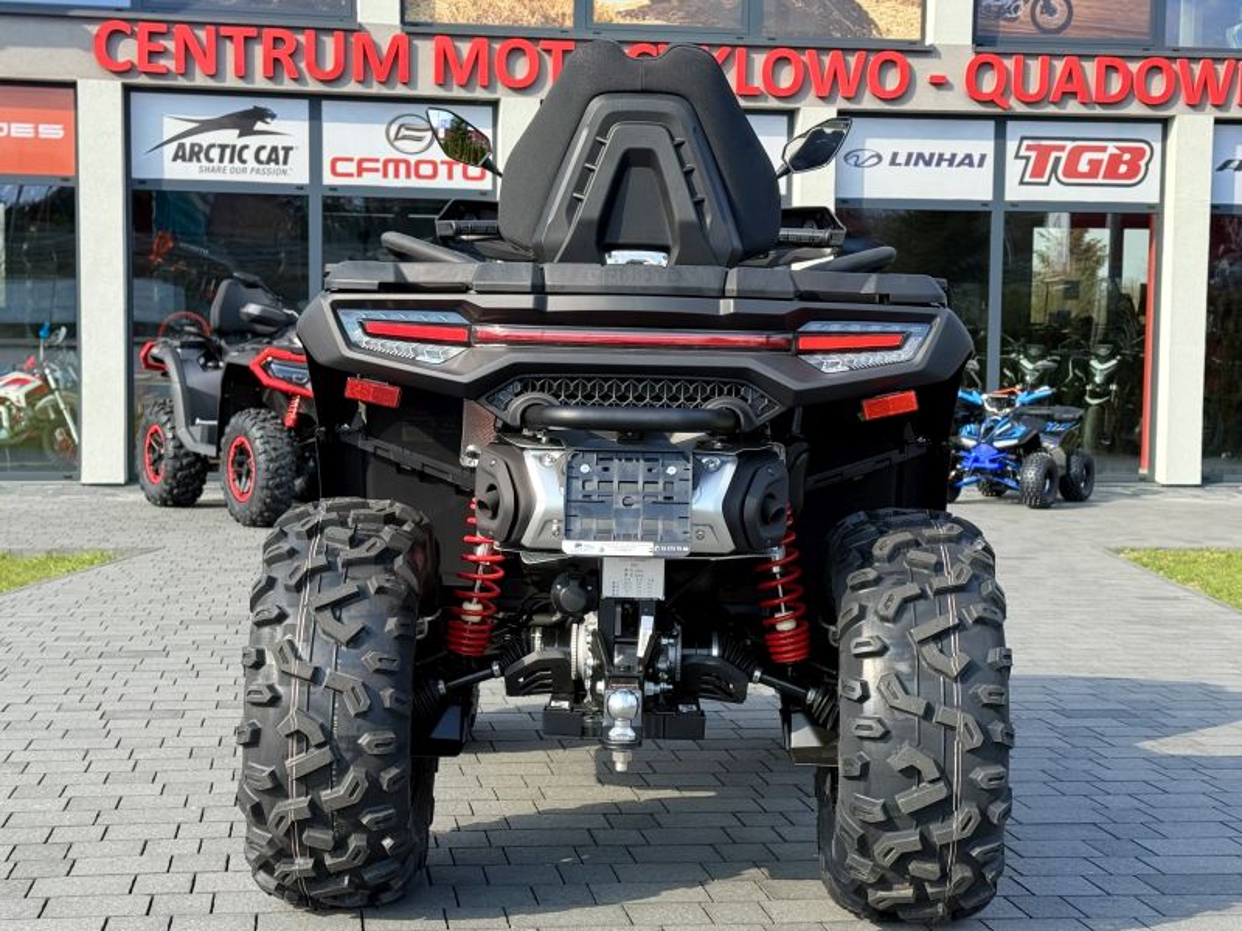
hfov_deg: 39.7
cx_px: 621
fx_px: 1722
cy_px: 466
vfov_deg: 30.3
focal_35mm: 48
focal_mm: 6.76
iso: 64
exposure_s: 1/1242
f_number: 1.78
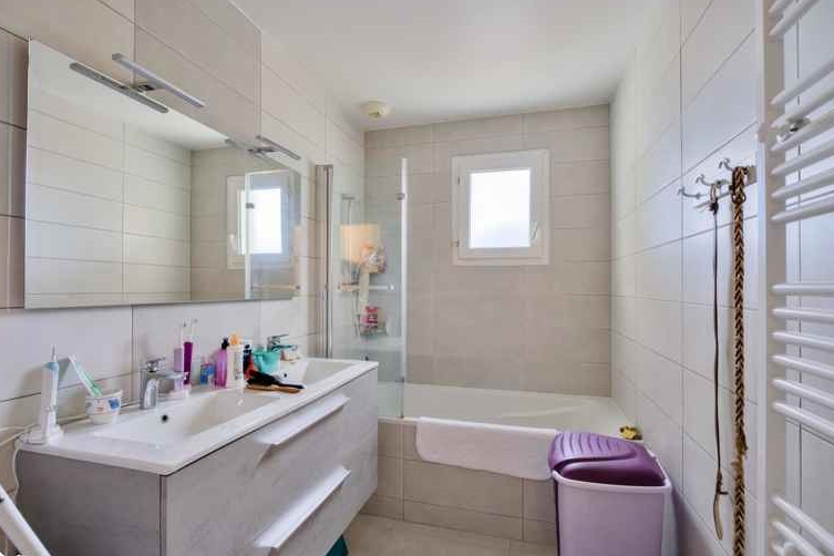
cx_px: 413
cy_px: 285
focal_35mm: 17
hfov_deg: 93.3
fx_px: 394
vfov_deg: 70.4
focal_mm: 16
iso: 800
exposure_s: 1/3
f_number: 8
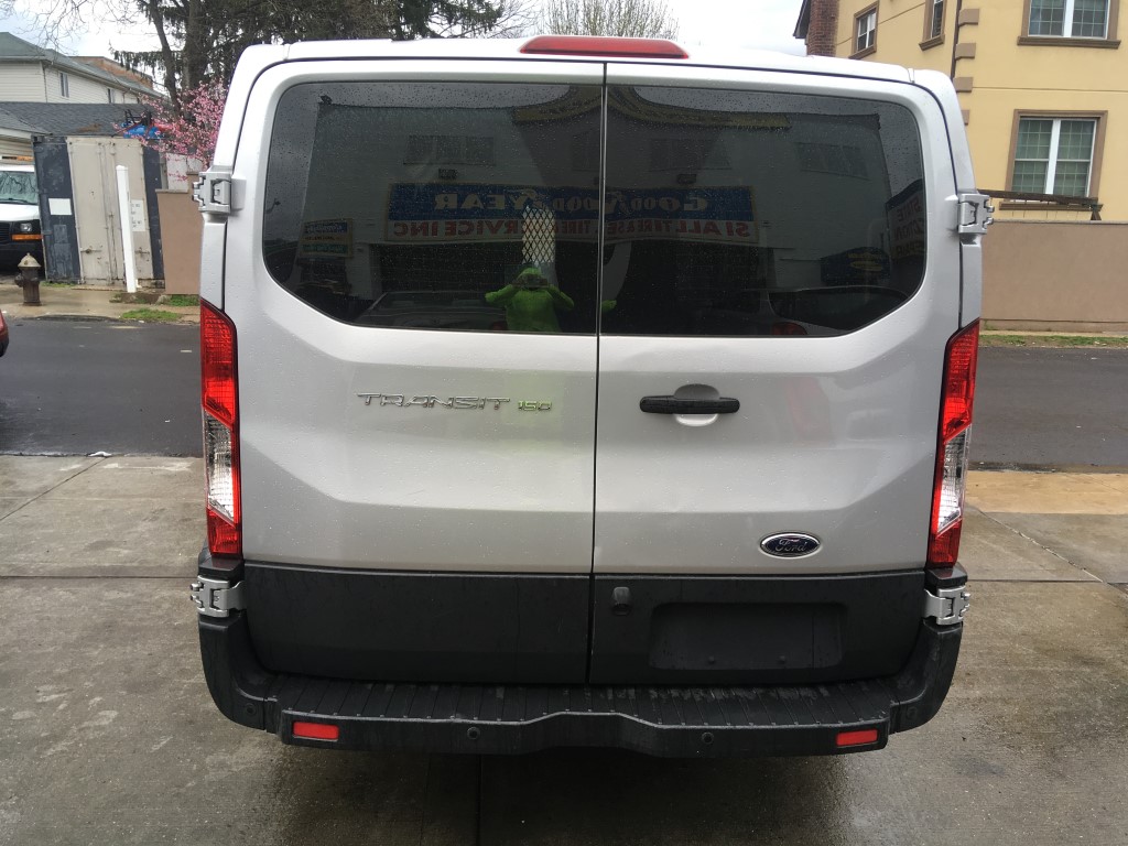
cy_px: 423
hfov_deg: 61.7
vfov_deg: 48.2
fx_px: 945
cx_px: 564
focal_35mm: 29
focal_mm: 4.15
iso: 25
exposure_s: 1/124
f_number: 2.2
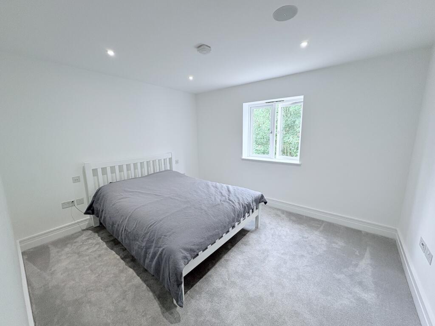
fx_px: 176
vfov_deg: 85.7
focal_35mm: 14
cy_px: 163
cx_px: 218
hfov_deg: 102.1
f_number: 2.2
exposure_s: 1/100
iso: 100
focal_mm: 2.22
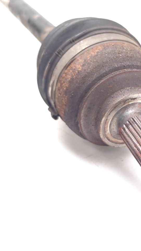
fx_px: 379
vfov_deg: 36.6
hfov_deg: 20.5
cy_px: 125
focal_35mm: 57
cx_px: 138
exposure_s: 1/50
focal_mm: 6.19
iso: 125
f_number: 1.65
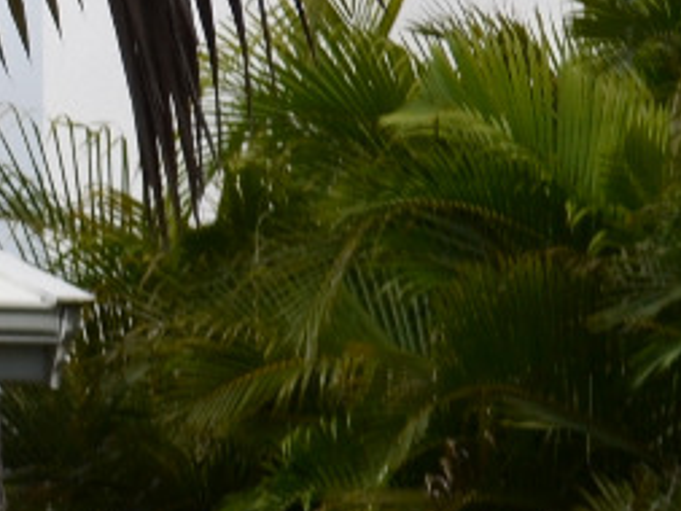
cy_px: 132
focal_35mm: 388
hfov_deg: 4.9
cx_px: -1203
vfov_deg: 3.8
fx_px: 7637
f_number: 8
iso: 100
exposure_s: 1/250
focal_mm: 42
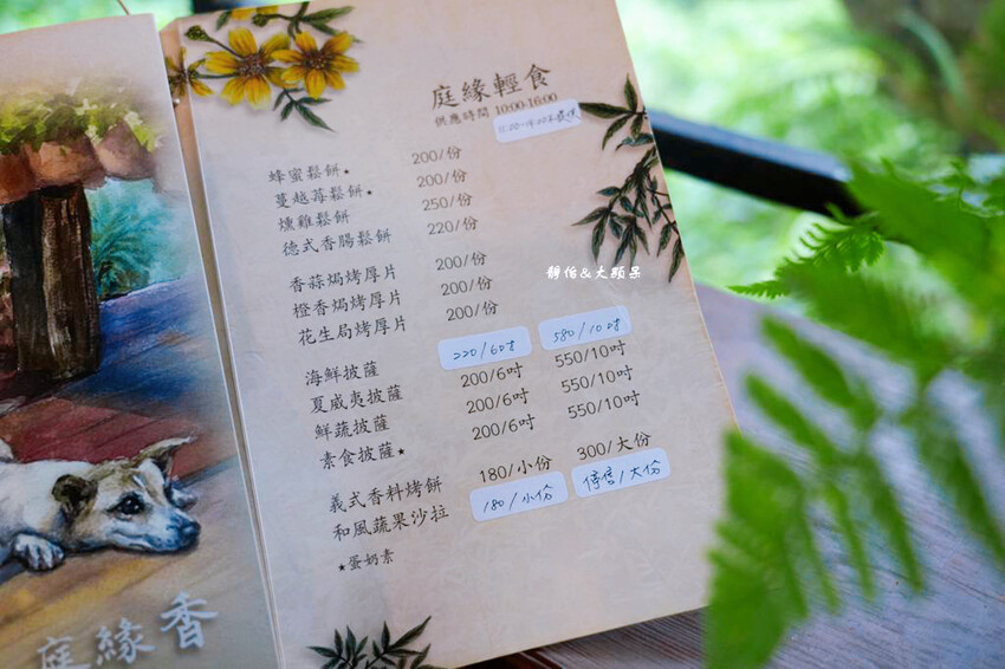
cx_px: 502
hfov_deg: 46.4
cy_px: 334
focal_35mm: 42
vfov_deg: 31.9
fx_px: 1172
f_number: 4
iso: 500
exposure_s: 1/50
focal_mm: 42
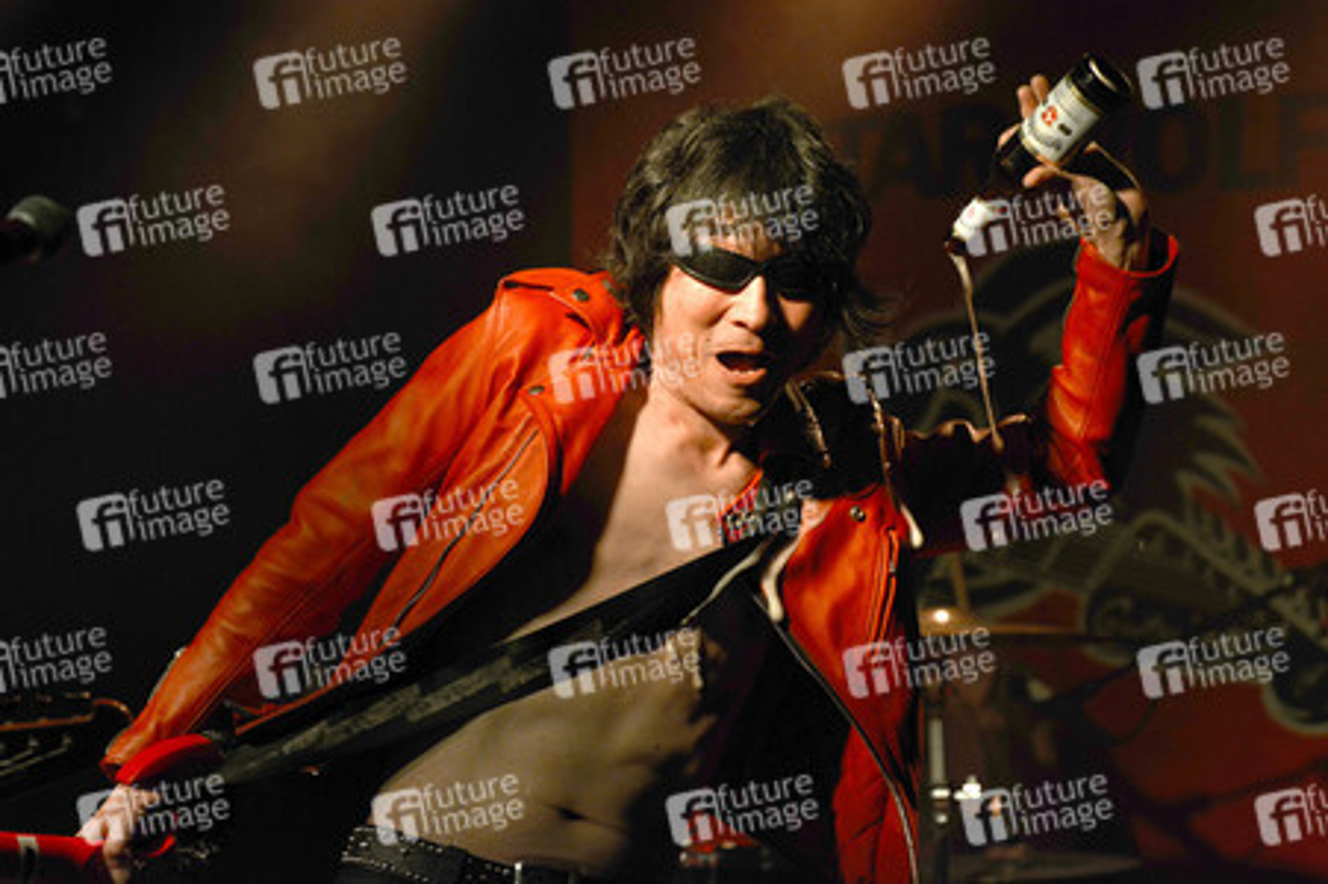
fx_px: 2580
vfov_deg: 19.4
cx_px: 664
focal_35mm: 70
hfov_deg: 28.9
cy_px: 442
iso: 640
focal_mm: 70
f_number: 2.8
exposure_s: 1/250
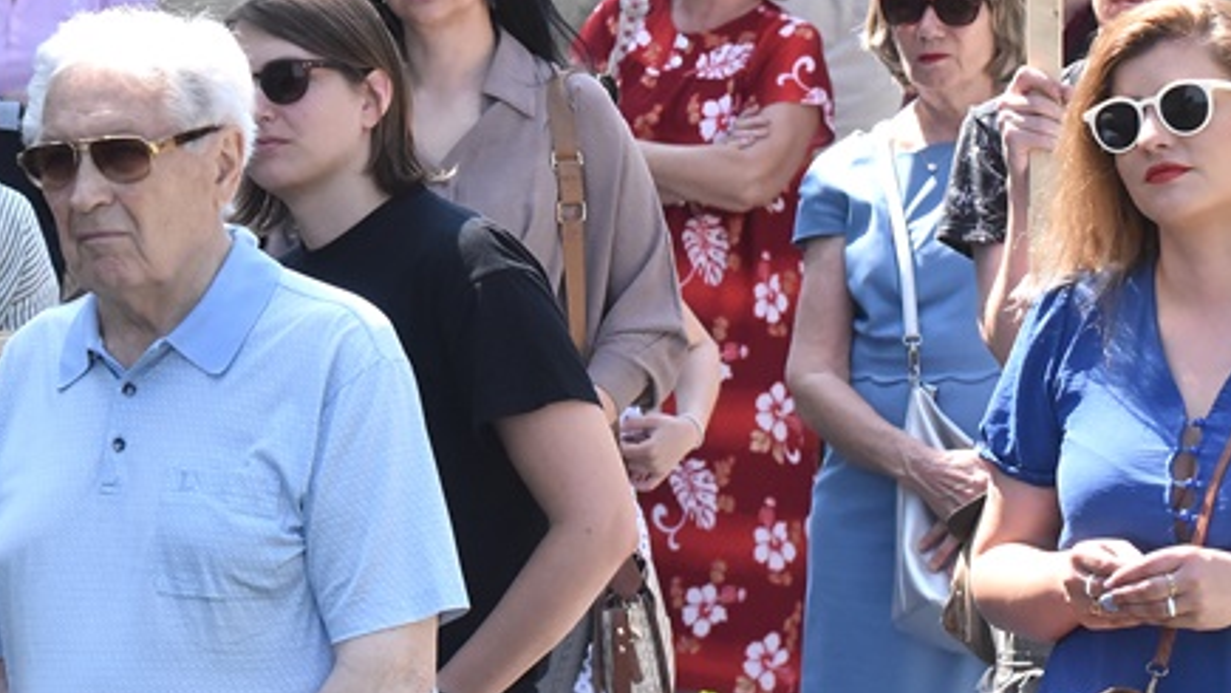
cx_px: 574
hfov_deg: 8.3
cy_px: -6
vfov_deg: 4.7
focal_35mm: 259
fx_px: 8457
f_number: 6.3
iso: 2200
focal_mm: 105
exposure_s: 1/4000
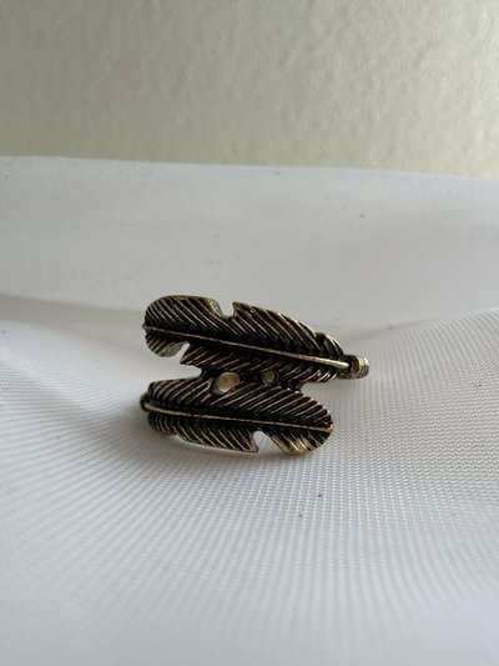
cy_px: 333
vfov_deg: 71.6
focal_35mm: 24
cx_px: 250
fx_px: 461
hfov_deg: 56.8
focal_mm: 2.22
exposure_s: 1/164
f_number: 2.2
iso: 40
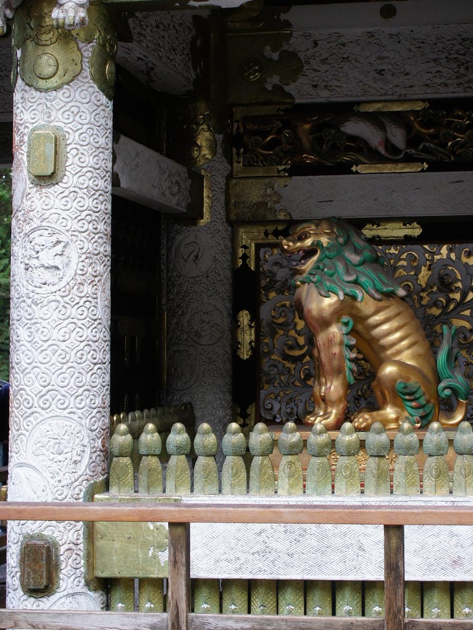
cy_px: 258
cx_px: 331
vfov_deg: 29.3
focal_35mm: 66
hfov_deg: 22.1
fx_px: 1202
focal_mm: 25
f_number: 8
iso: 400
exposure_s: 1/40
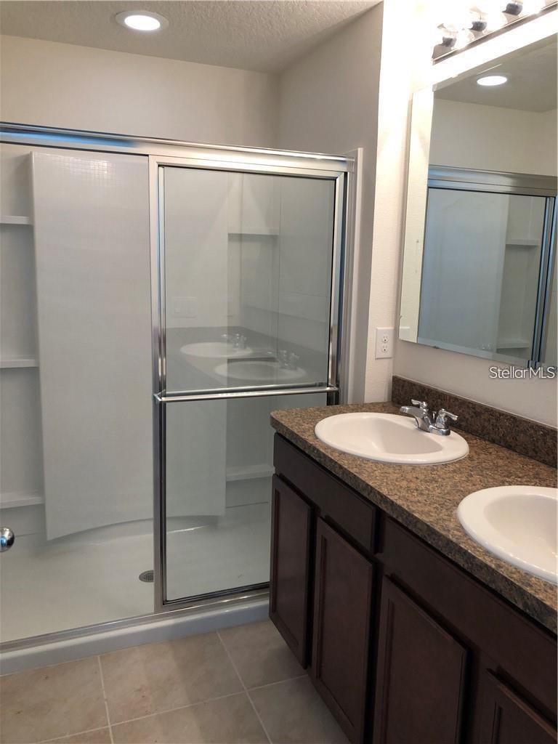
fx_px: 602
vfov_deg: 63.4
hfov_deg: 49.7
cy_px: 372
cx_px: 279
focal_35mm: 28
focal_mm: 3.99
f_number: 1.8
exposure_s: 1/30
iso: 40
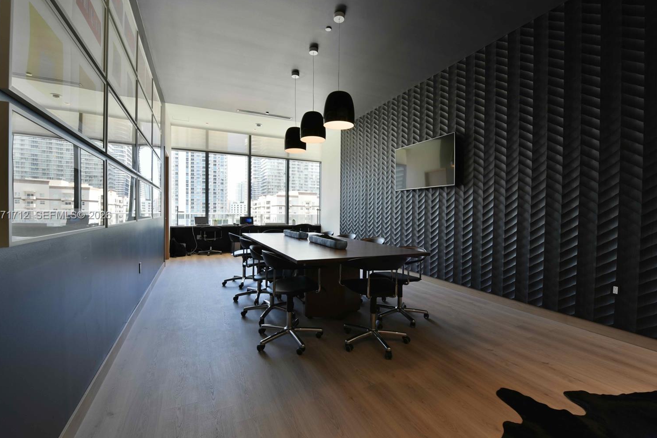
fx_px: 274
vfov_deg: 77.3
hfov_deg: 100.4
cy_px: 216
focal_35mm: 15
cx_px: 326
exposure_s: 1/6
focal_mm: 14
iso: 200
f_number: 10
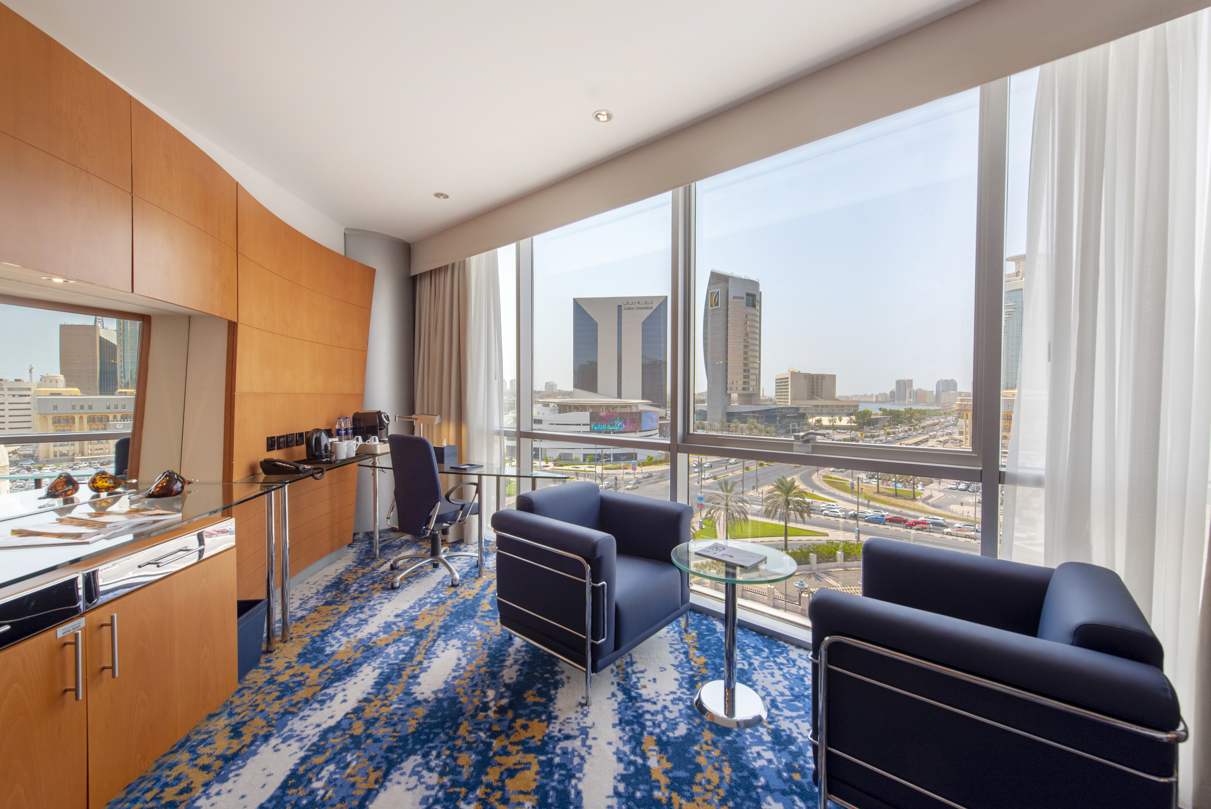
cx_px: 606
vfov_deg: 81.3
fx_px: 471
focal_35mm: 14
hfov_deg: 104.2
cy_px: 404
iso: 200
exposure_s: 1/40
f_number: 8
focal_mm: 14
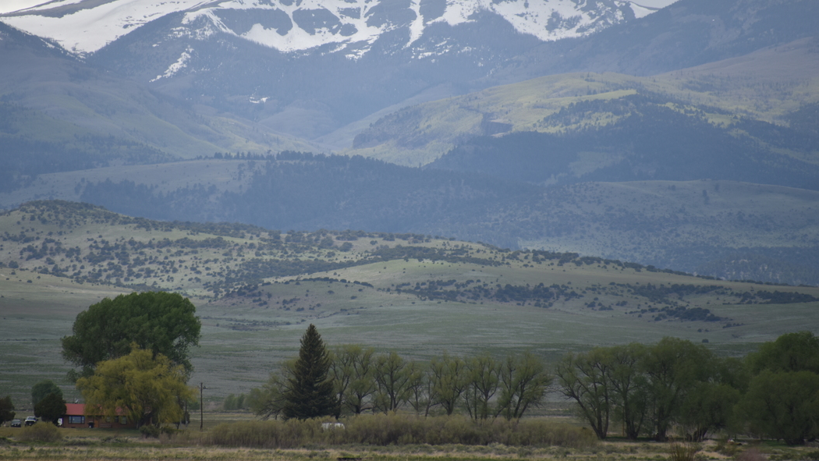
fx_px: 8319
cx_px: 349
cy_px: 171
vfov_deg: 3.2
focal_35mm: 383
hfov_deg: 5.6
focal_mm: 300
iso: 125
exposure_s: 1/640
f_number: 5.6
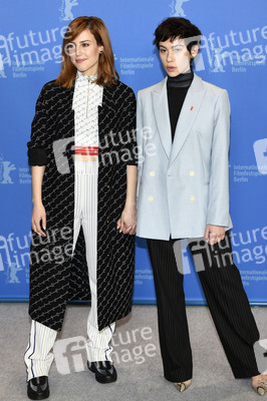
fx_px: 780
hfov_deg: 19.4
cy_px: 200
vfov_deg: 28.9
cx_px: 134
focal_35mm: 70
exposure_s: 1/250
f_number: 3.5
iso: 800
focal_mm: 70
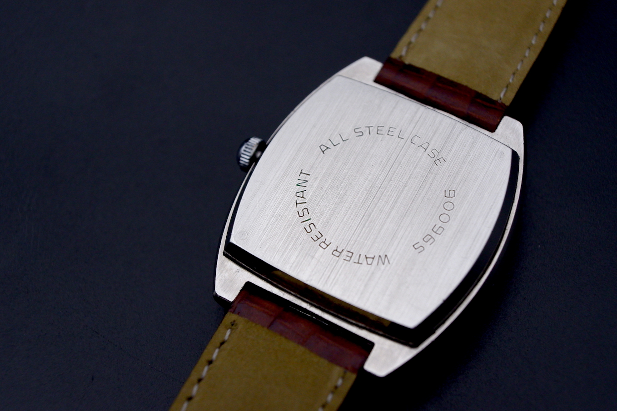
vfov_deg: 23.0
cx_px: 308
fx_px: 1011
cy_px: 206
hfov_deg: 33.9
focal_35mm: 59
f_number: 6.4
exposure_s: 1/4000
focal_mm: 39
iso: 3200
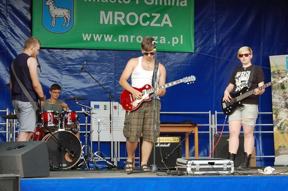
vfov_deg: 16.5
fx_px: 659
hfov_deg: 24.6
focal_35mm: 82
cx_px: 144
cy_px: 96
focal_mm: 55
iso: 250
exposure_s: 1/125
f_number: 5.6
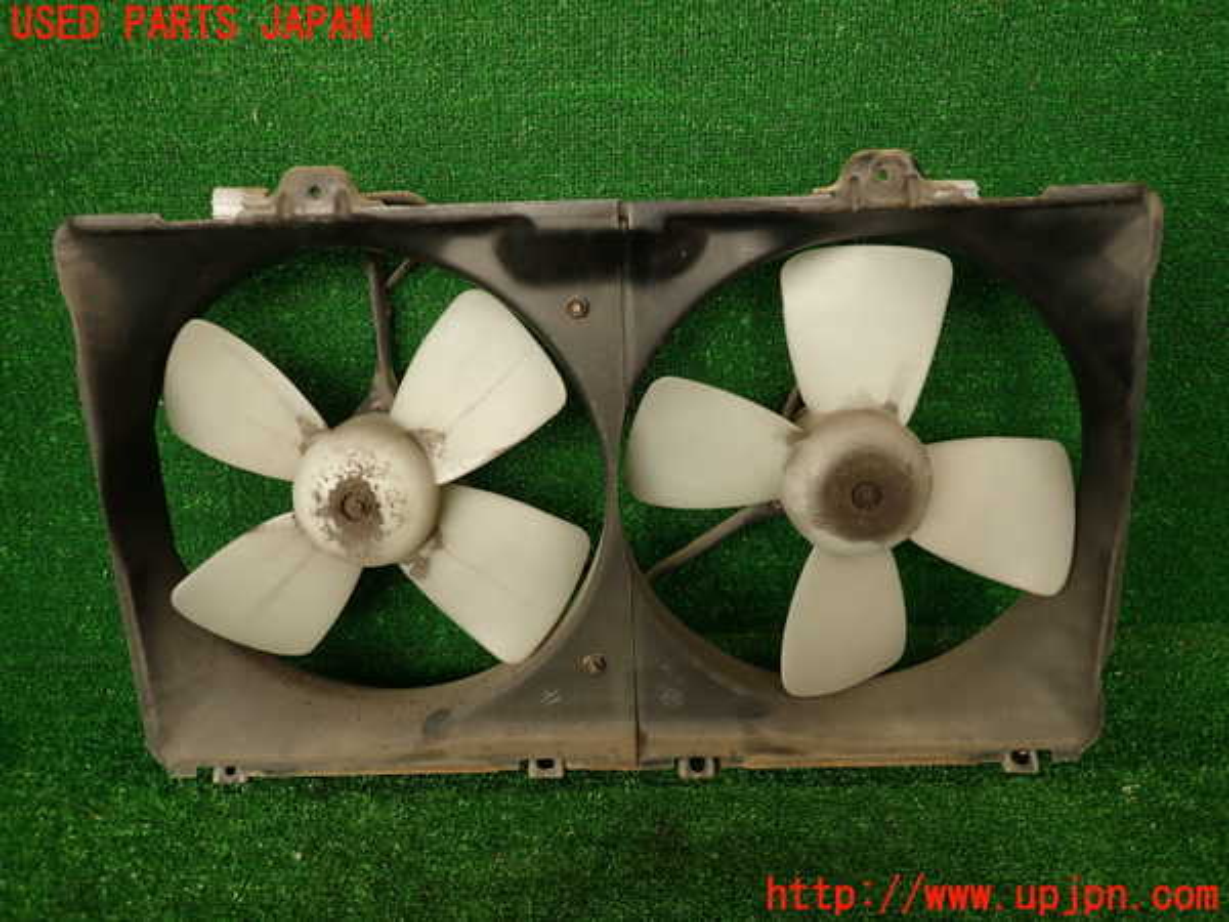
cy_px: 461
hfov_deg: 69.4
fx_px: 888
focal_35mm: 25
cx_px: 614
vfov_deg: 54.9
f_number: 2
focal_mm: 4.5
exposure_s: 1/60
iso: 100
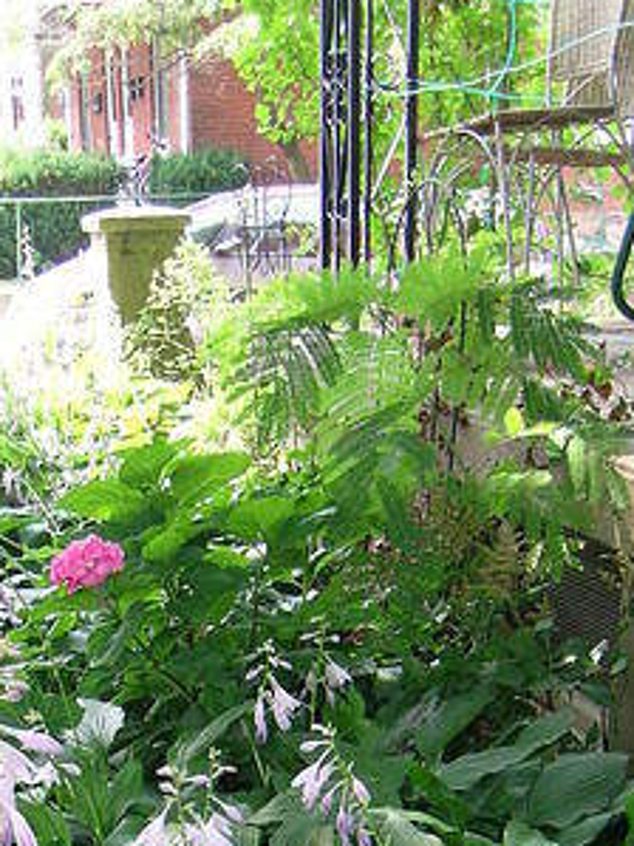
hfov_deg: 24.3
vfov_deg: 29.6
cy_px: 886
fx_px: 1466
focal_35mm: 60
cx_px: 198
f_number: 3.1
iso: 50
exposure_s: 1/73.3
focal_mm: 5.8
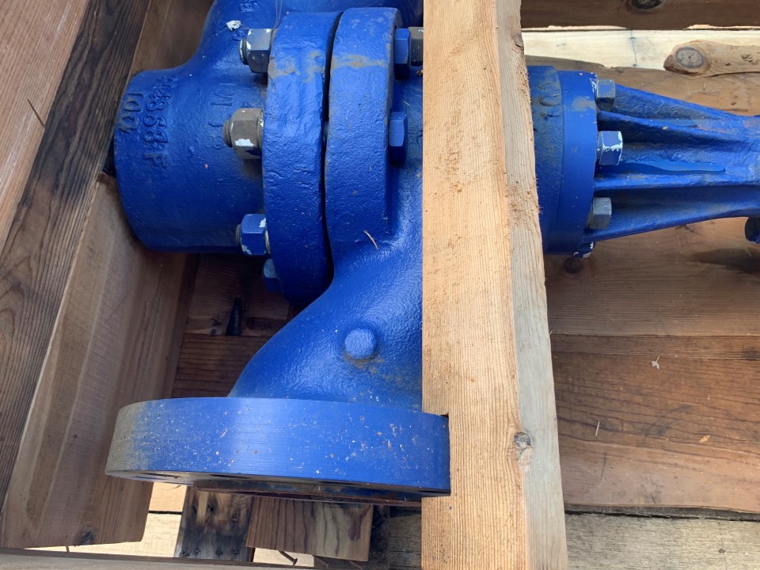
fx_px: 571
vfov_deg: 53.1
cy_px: 285
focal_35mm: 26
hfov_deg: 67.3
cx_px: 380
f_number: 1.8
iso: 25
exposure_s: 1/139
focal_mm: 4.25
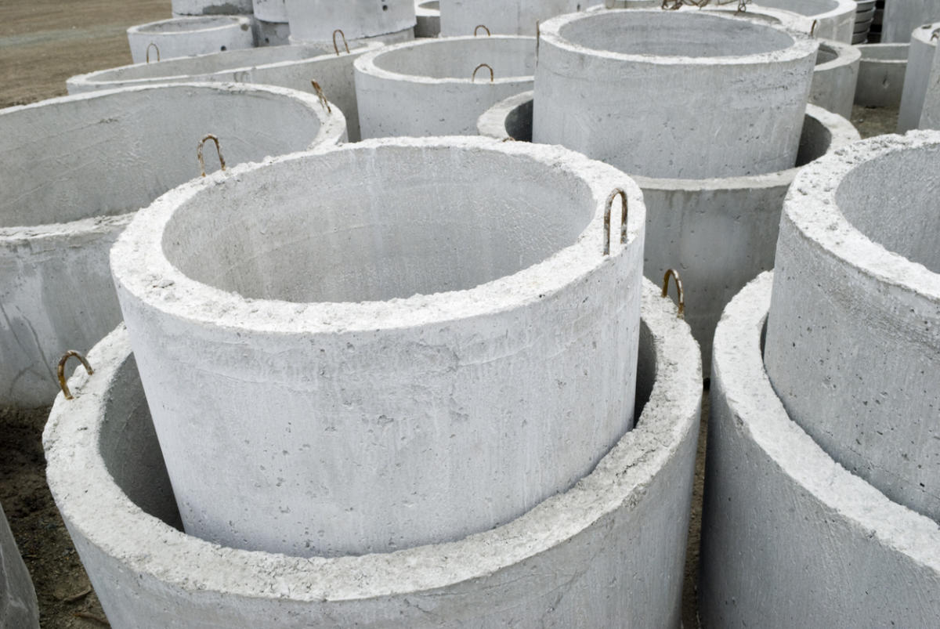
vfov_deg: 43.7
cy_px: 314
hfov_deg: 61.9
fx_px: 784
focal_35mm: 30
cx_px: 470
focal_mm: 20
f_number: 8
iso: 100
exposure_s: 1/90
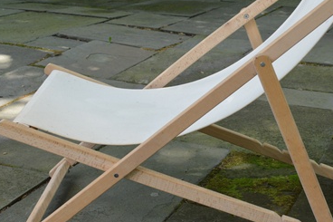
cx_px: 209
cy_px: 94
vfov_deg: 20.9
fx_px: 601
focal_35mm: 65
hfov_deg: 30.8
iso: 400
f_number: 5.6
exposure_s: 1/100
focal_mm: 24
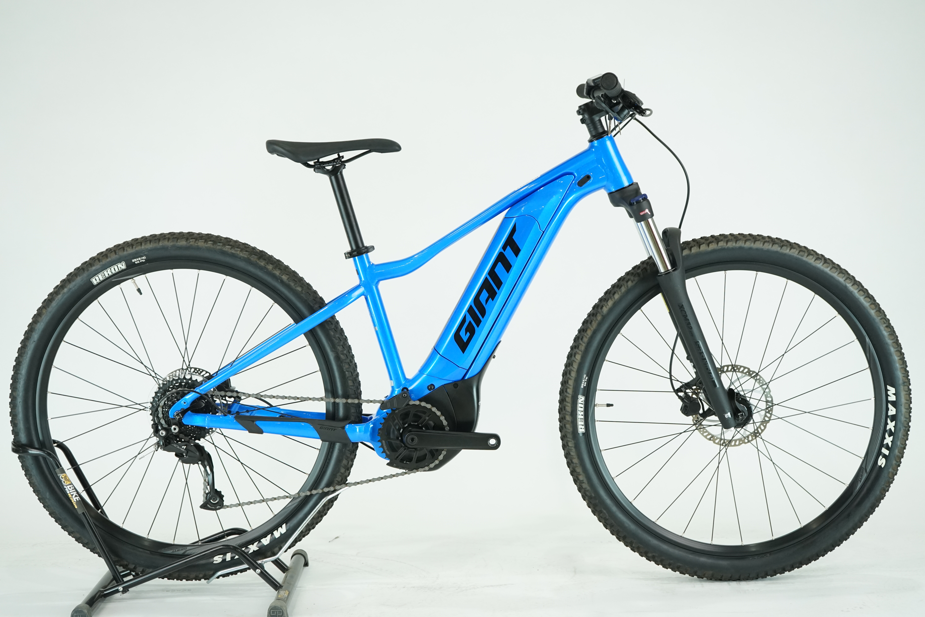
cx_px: 462
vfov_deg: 24.2
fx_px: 1439
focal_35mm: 56
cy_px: 308
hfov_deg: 35.6
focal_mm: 56
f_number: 5.6
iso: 1600
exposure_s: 1/200
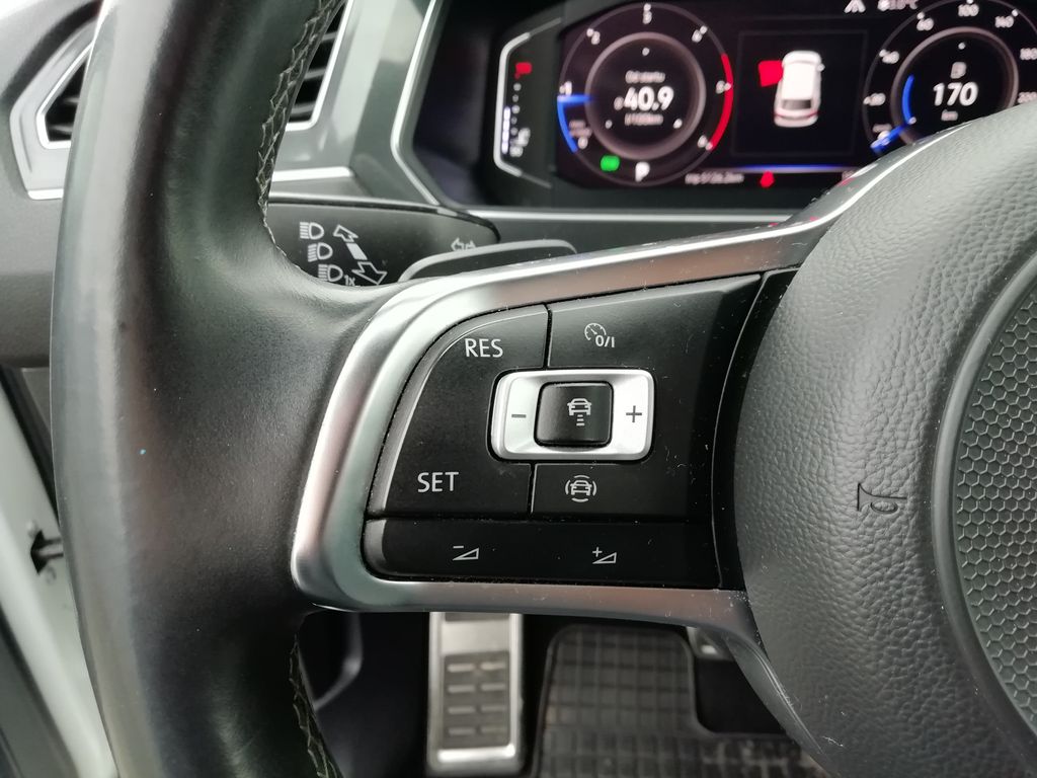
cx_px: 518
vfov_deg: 53.1
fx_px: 779
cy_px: 389
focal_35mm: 26
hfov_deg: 67.3
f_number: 2.2
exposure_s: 1/33.3
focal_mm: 3.21
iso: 100
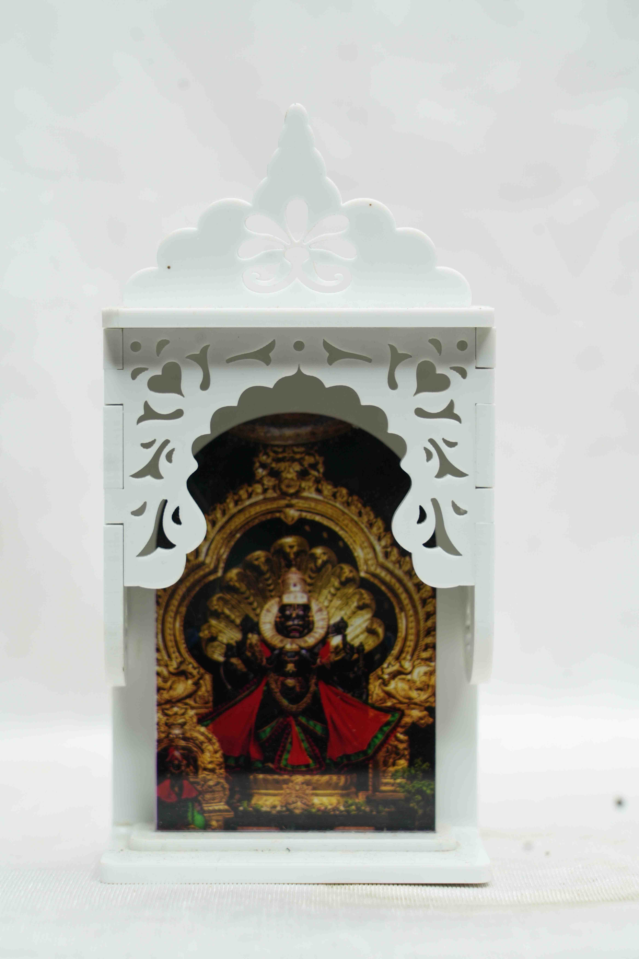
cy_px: 480
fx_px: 2795
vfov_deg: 19.5
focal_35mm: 105
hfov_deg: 13.0
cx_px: 320
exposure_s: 1/50
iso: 400
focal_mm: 105
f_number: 7.1
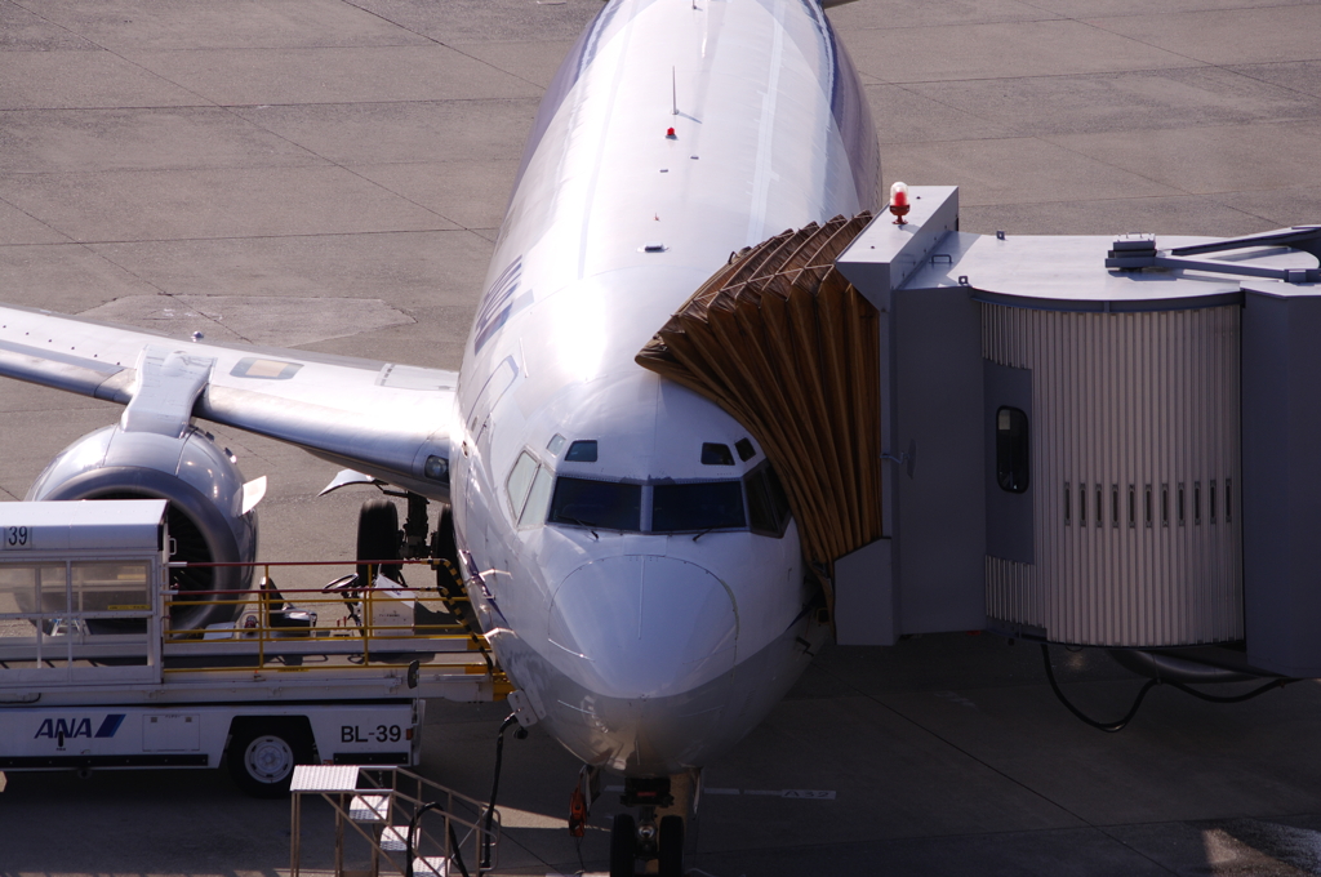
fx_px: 7403
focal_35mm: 202
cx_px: 660
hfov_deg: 10.2
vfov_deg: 6.8
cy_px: 438
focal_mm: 135
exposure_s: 1/1000
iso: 200
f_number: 7.1
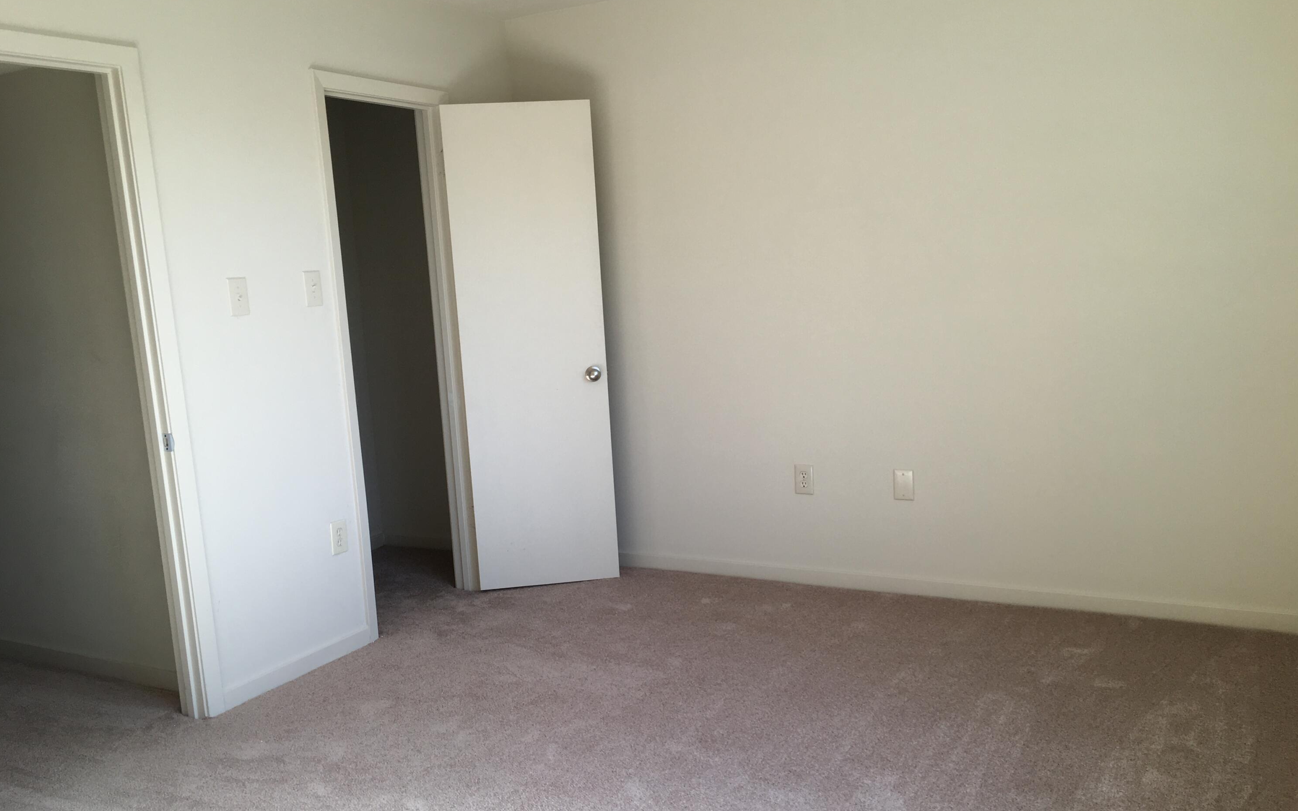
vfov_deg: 40.5
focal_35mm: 31
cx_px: 651
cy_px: 457
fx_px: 1097
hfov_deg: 61.2
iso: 32
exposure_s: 1/120
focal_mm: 4.15
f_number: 2.2
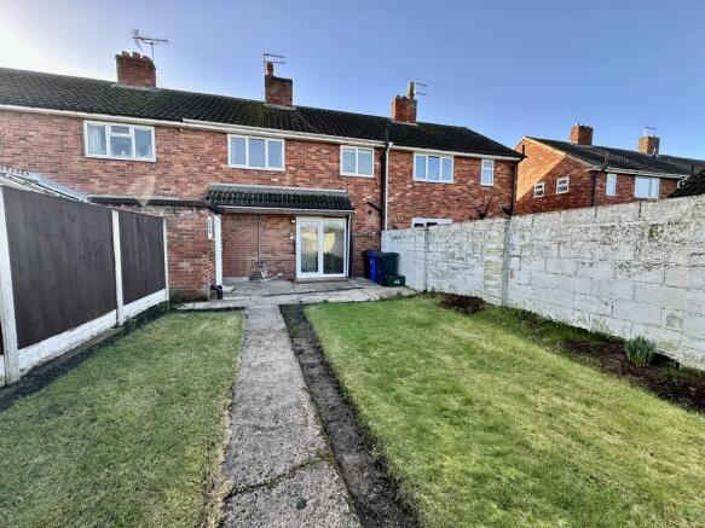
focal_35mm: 14
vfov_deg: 85.7
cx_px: 352
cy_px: 264
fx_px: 285
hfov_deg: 102.1
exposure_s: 1/214
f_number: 2.2
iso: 40
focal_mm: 2.22
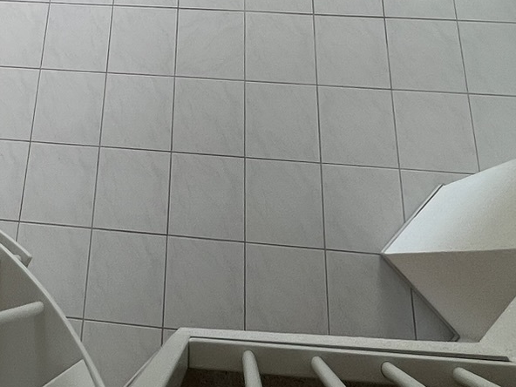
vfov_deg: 25.6
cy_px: -166
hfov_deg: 40.9
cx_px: 132
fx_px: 671
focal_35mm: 45
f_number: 1.8
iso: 32
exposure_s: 1/142
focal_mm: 1.57
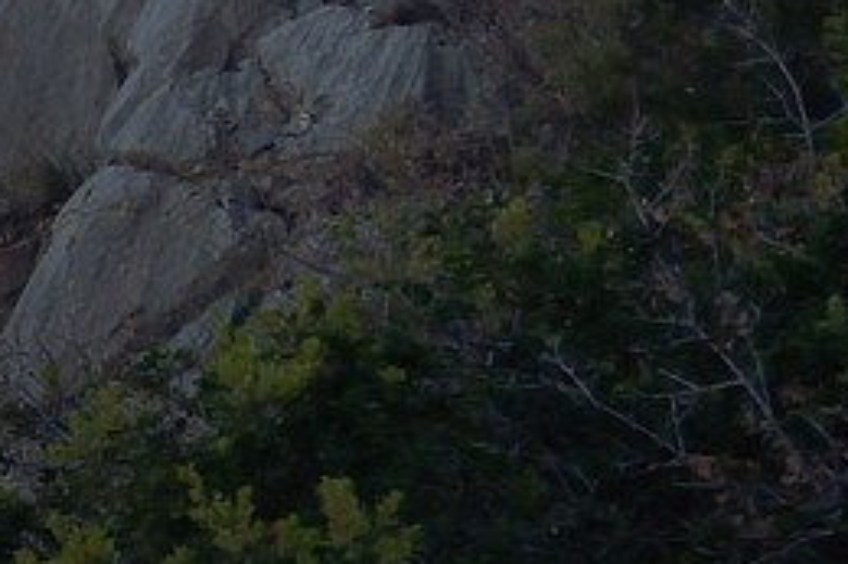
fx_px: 4637
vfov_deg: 7.0
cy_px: 88
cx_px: -1689
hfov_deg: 8.7
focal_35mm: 197
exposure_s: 1/250
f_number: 11
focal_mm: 32
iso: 200
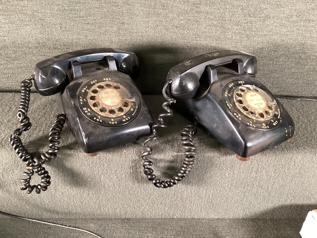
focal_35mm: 31
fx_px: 284
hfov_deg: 58.3
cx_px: 158
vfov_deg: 45.4
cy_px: 119
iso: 320
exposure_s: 1/60
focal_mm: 3.3
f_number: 2.4
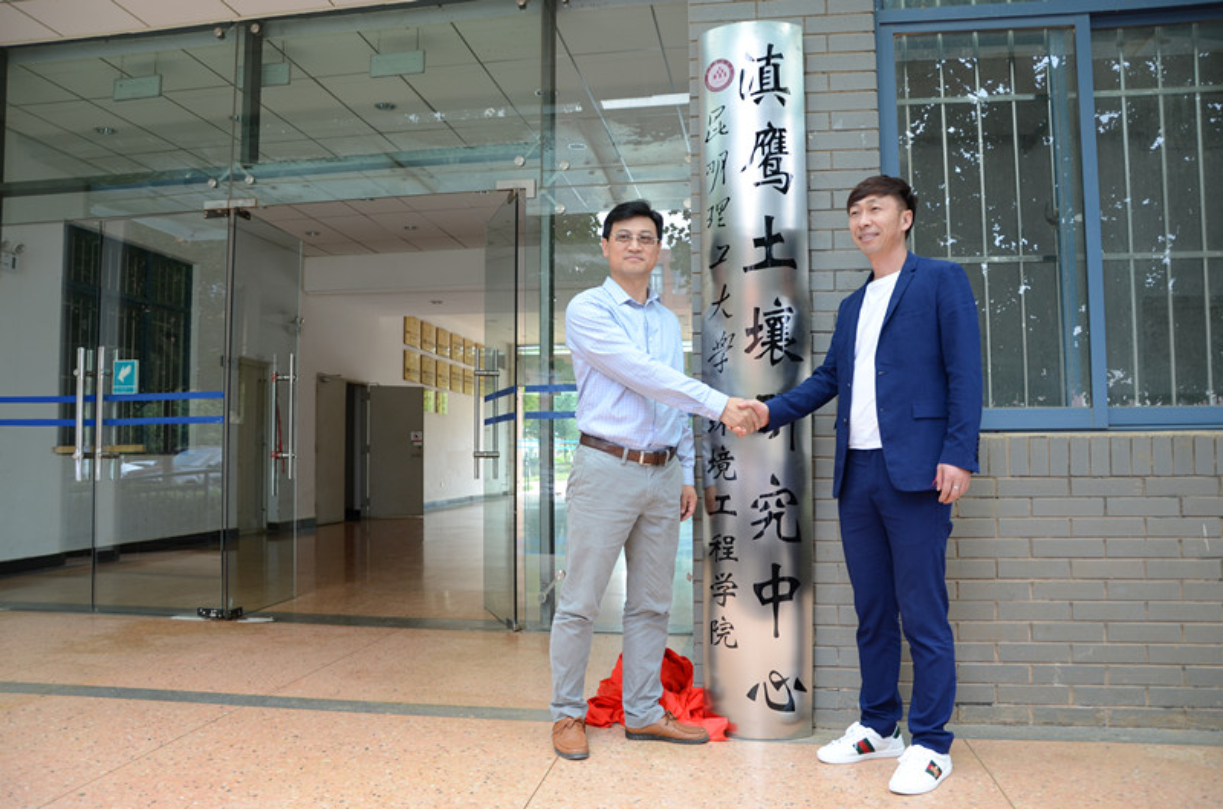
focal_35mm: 27
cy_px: 404
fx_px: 915
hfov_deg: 67.5
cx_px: 612
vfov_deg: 47.7
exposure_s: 1/100
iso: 200
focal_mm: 18
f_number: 3.5
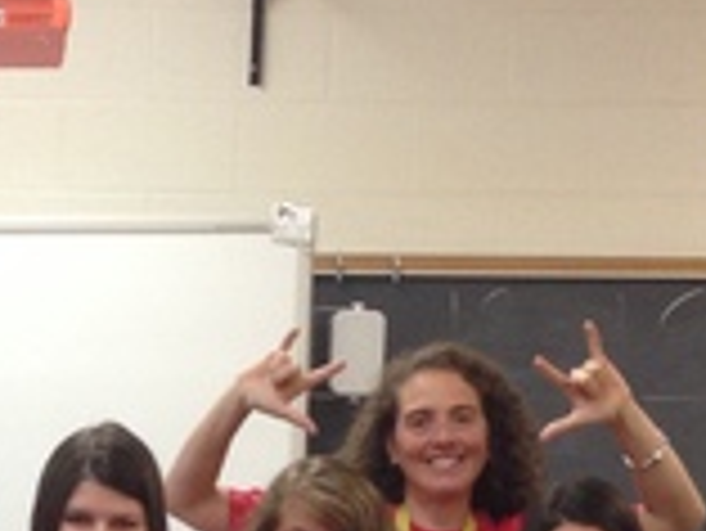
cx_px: -139
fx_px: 3082
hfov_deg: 12.7
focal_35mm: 151
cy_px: 972
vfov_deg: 9.4
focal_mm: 4.12
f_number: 2.4
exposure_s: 1/20
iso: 125
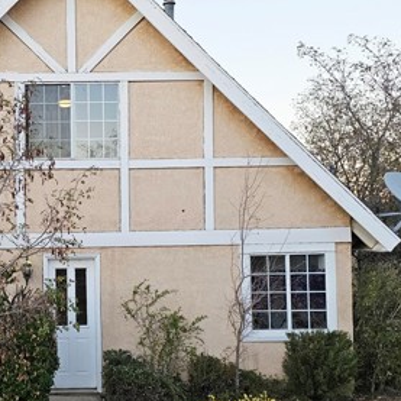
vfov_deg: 36.1
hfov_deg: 34.5
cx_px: 56
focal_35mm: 47
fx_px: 616
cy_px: 207
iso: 100
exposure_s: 1/359
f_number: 1.7
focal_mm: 6.3
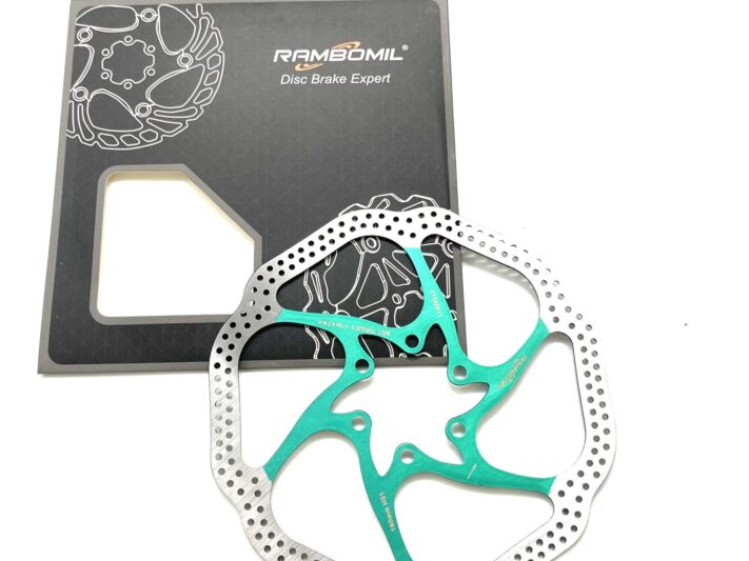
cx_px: 359
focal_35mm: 39
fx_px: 844
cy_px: 261
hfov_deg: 47.9
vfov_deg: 36.8
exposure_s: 1/121
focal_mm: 5.1
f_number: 1.6
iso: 40
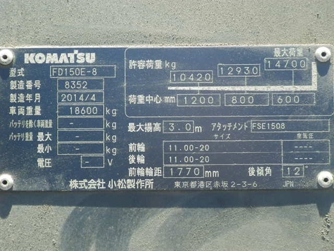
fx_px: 492
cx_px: 167
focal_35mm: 51
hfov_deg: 37.5
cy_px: 126
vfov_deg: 28.6
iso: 125
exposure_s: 1/60
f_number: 4.4
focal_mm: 9.1
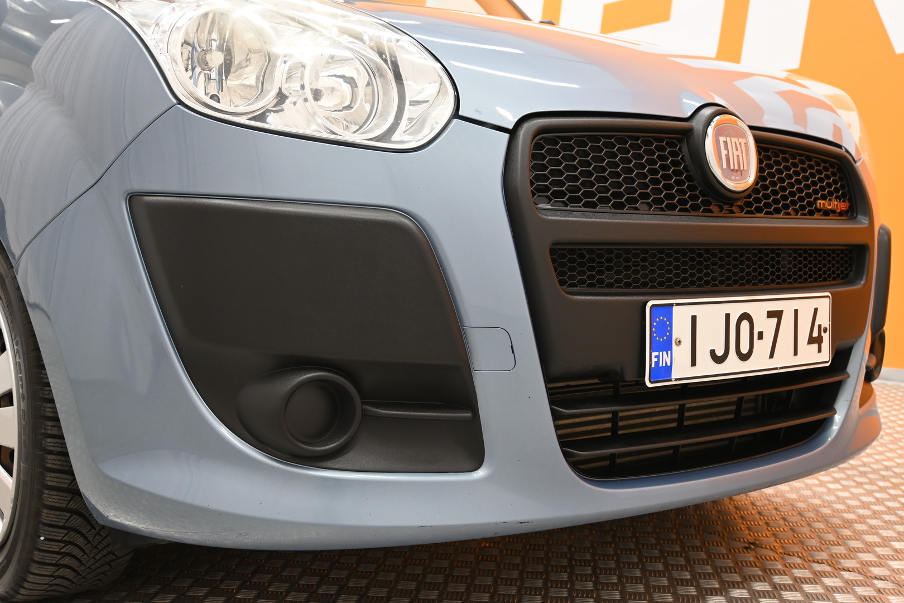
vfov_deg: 32.4
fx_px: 1036
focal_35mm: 41
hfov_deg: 47.2
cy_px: 302
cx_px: 452
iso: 500
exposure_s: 1/40
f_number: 4.5
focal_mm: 27.5
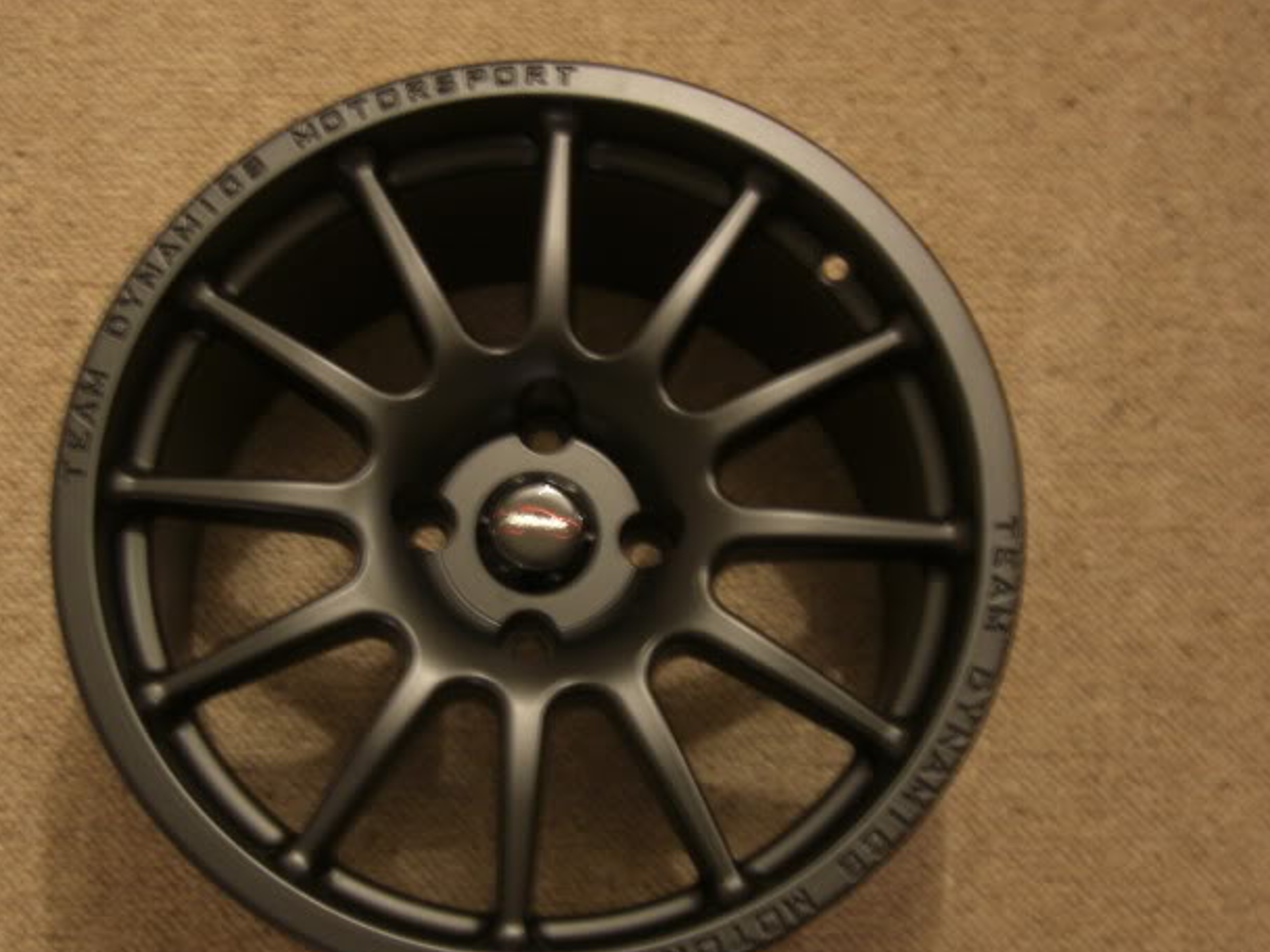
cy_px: 557
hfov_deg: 38.1
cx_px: 556
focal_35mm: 50
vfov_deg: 29.1
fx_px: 1834
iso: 200
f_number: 2.8
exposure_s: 1/2
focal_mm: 7.9
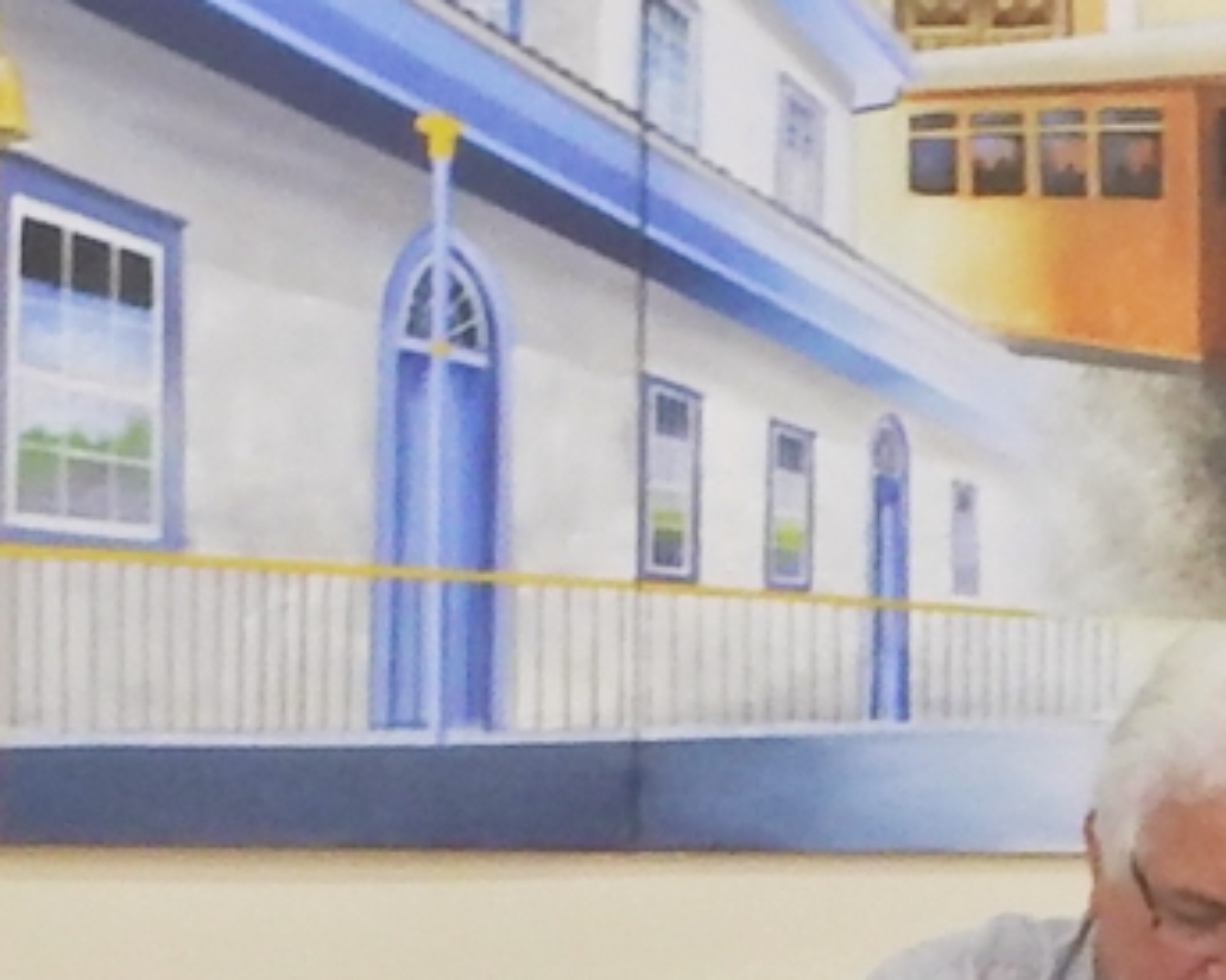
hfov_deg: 4.1
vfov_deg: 3.3
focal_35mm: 469
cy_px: 1194
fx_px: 17013
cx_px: 969
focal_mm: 12.5
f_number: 8
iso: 100
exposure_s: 1/2
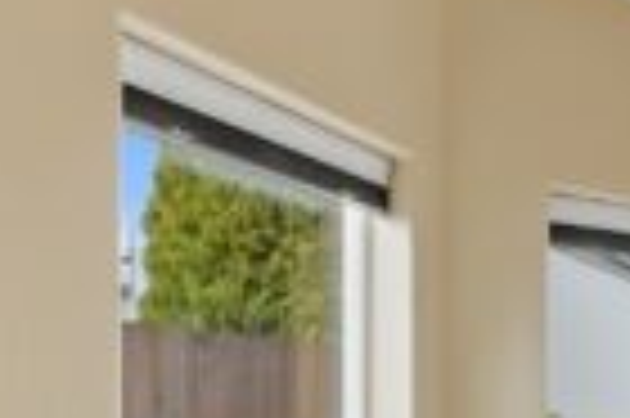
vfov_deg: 28.0
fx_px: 789
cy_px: 414
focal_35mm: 45
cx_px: 792
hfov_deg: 33.5
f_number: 8
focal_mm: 10.5
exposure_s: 1/200
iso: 100
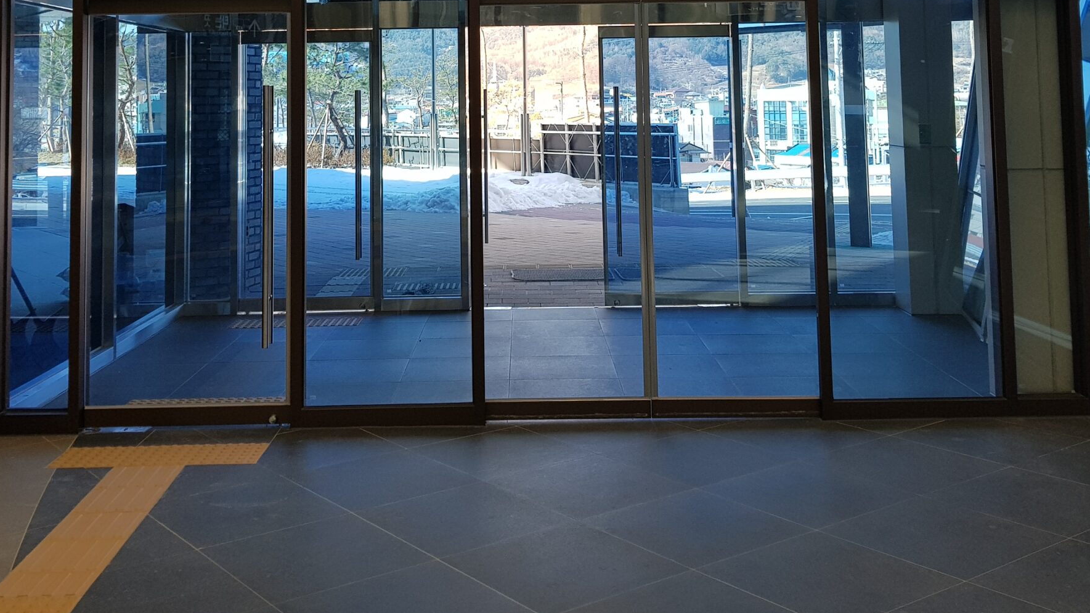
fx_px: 1185
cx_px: 529
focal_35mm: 41
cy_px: 30
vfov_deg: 27.7
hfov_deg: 49.4
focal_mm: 4.2
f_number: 1.7
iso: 40
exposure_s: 1/198
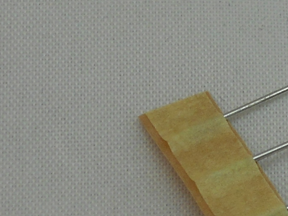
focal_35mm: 533
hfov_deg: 3.7
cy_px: -26
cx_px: 538
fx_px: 4436
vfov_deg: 2.8
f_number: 5.8
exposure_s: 1/60
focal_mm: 18.2
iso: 110
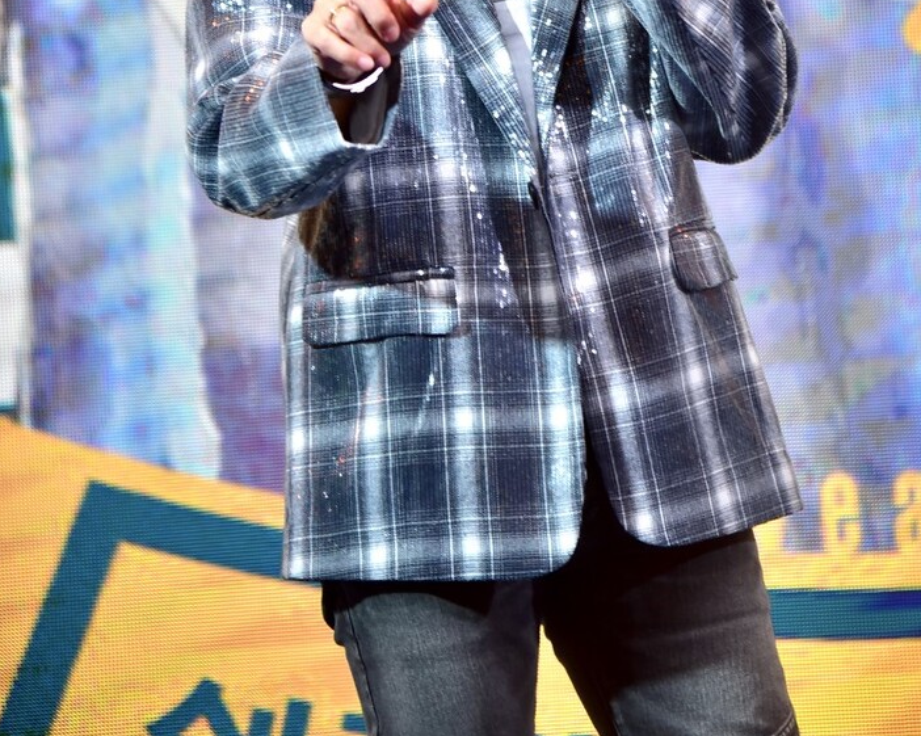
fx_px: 8746
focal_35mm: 321
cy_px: 80
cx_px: 481
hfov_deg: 6.0
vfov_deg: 4.8
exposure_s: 1/250
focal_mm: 200
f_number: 2.8
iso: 640
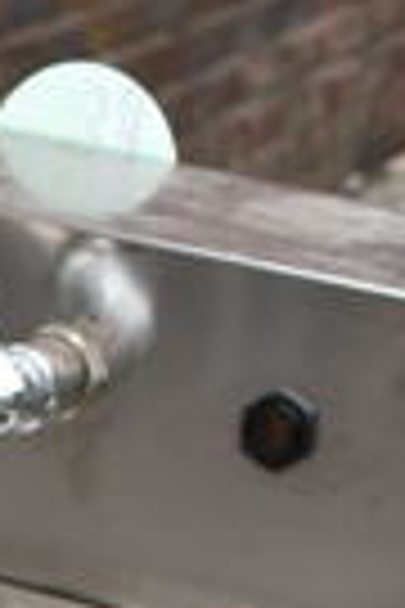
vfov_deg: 9.9
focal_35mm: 182
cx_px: -378
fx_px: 3071
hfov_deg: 7.3
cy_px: 1470
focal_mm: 18
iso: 100
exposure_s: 1/80
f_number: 4.5
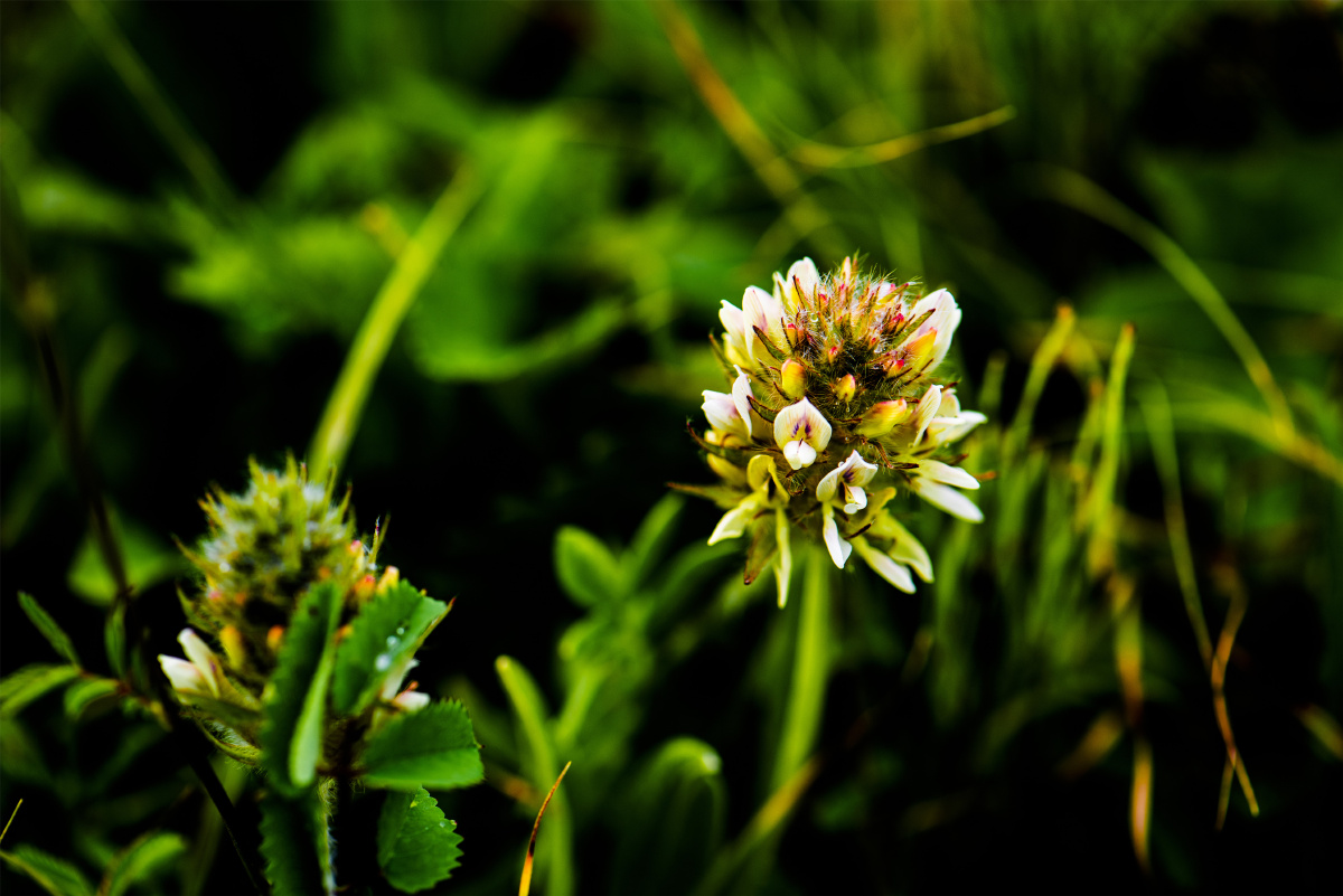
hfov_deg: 19.4
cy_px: 448
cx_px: 672
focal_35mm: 105
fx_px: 3918
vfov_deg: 13.1
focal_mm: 105
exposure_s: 1/160
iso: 100
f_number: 5.6
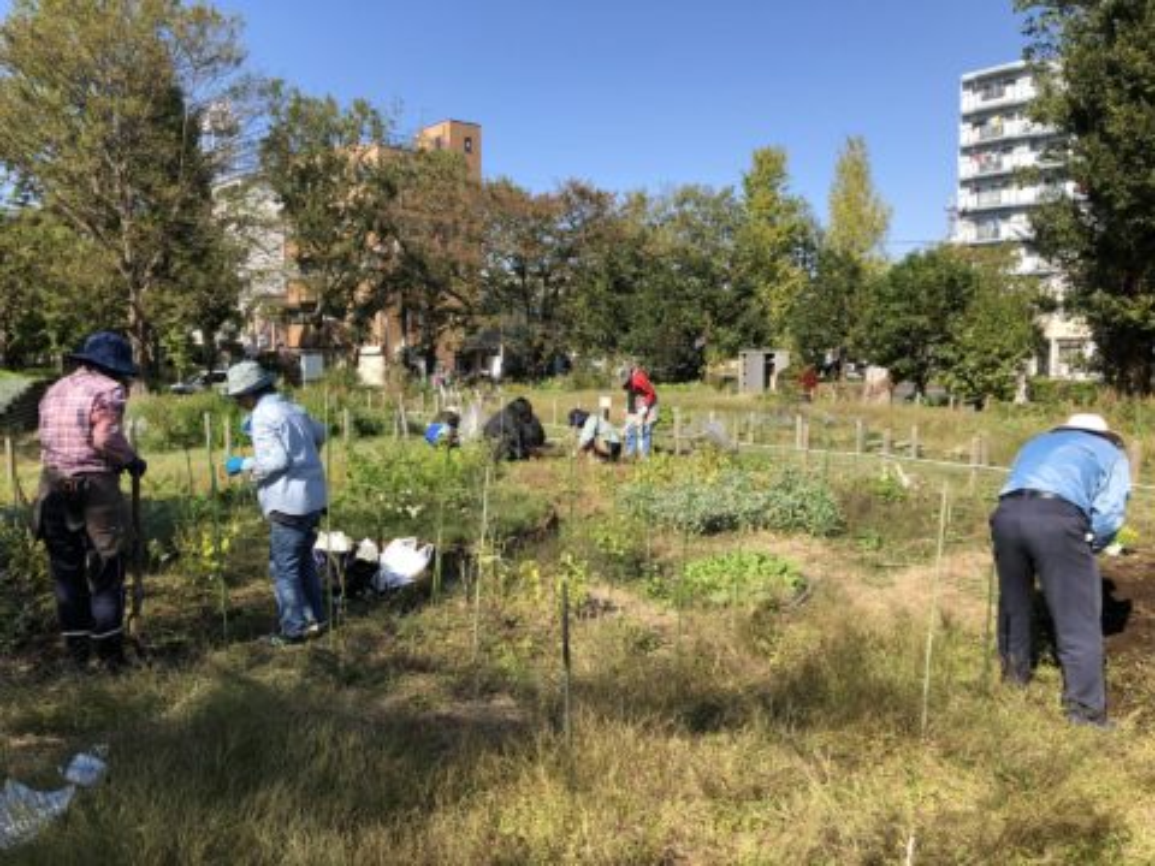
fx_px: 934
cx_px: 578
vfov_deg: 49.7
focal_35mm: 28
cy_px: 433
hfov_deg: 63.4
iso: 20
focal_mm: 3.99
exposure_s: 1/1230
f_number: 1.8
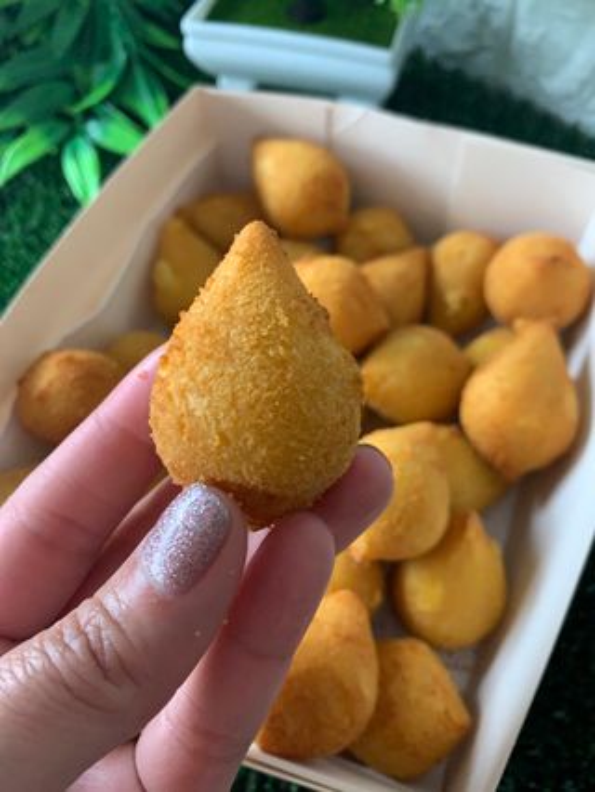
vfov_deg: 67.3
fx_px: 595
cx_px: 298
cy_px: 396
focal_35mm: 26
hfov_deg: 53.1
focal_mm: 4.25
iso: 320
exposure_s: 1/60
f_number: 1.8
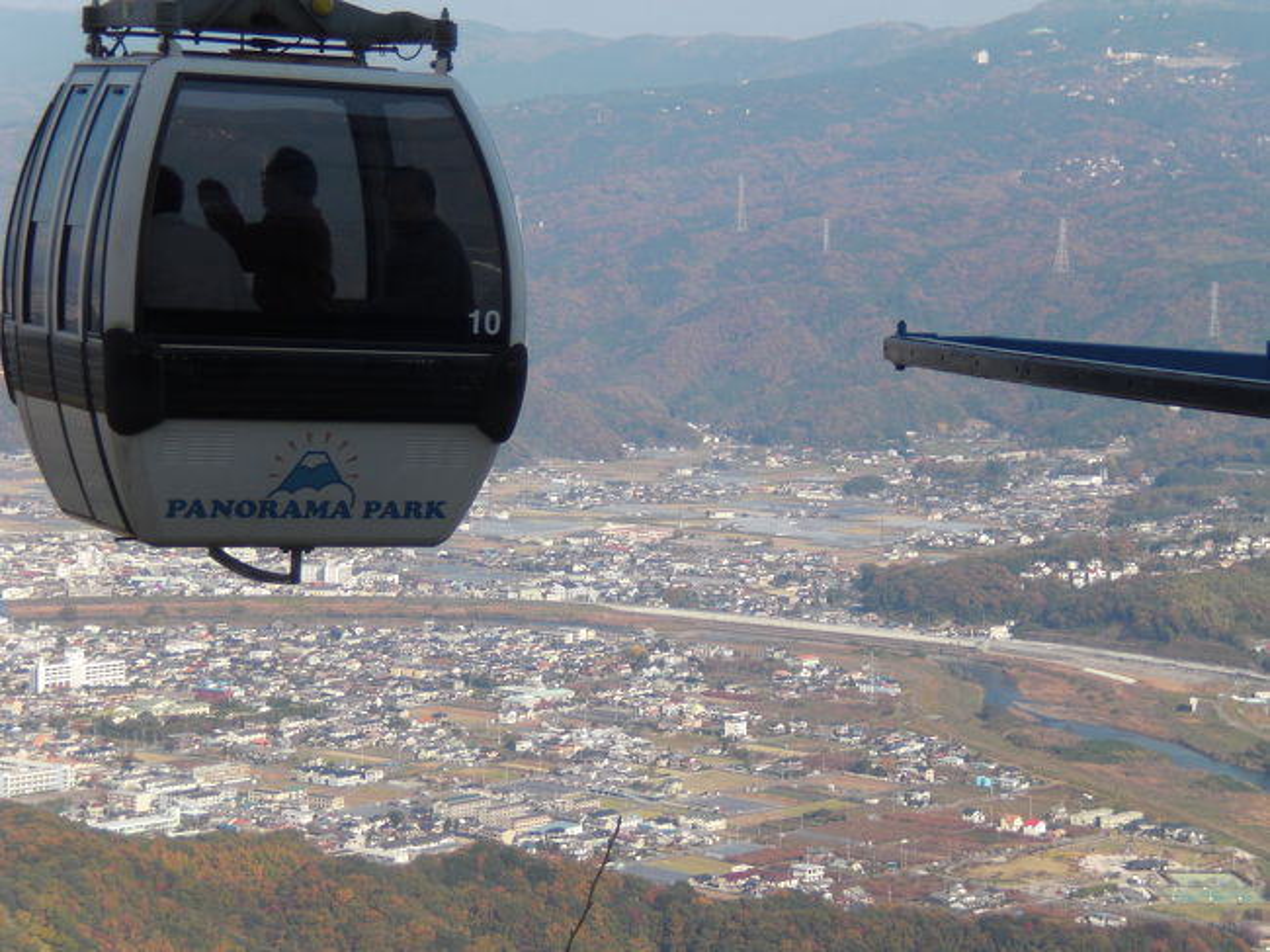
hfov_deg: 17.3
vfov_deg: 13.0
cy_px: 476
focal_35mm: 114
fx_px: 4181
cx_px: 635
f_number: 5.9
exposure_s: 1/250
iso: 64
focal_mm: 18.9
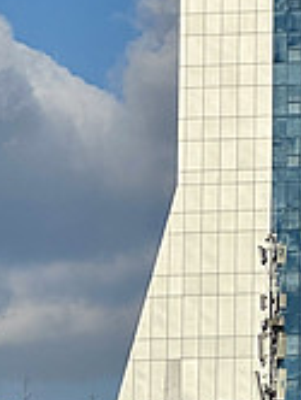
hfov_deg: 4.0
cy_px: -224
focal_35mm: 371
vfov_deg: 5.3
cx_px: 595
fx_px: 4290
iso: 32
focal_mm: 9
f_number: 2.8
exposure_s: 1/1845
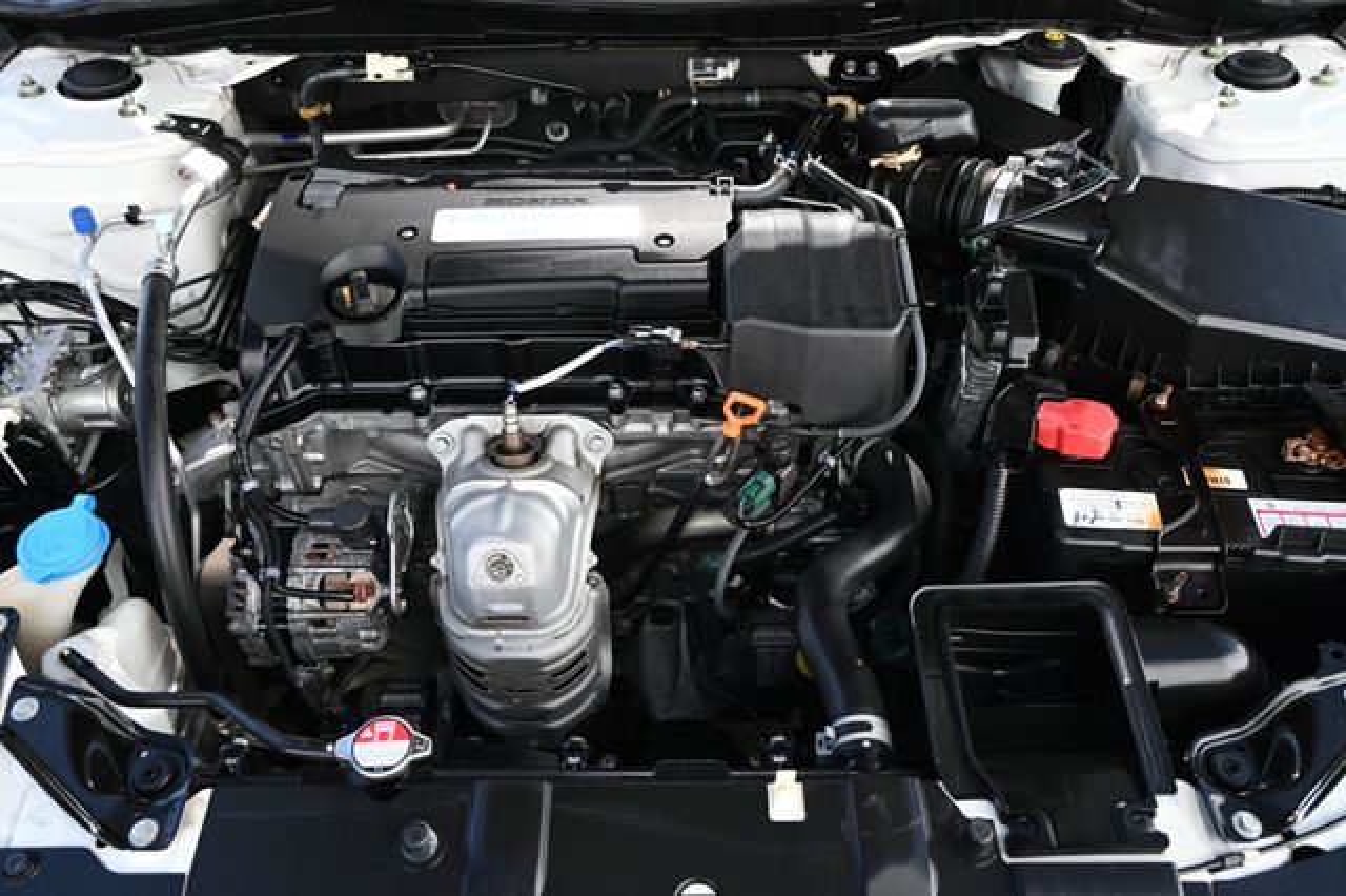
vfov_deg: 44.6
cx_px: 673
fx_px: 1093
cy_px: 448
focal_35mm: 29
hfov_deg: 63.2
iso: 220
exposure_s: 1/250
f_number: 4
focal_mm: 19.5
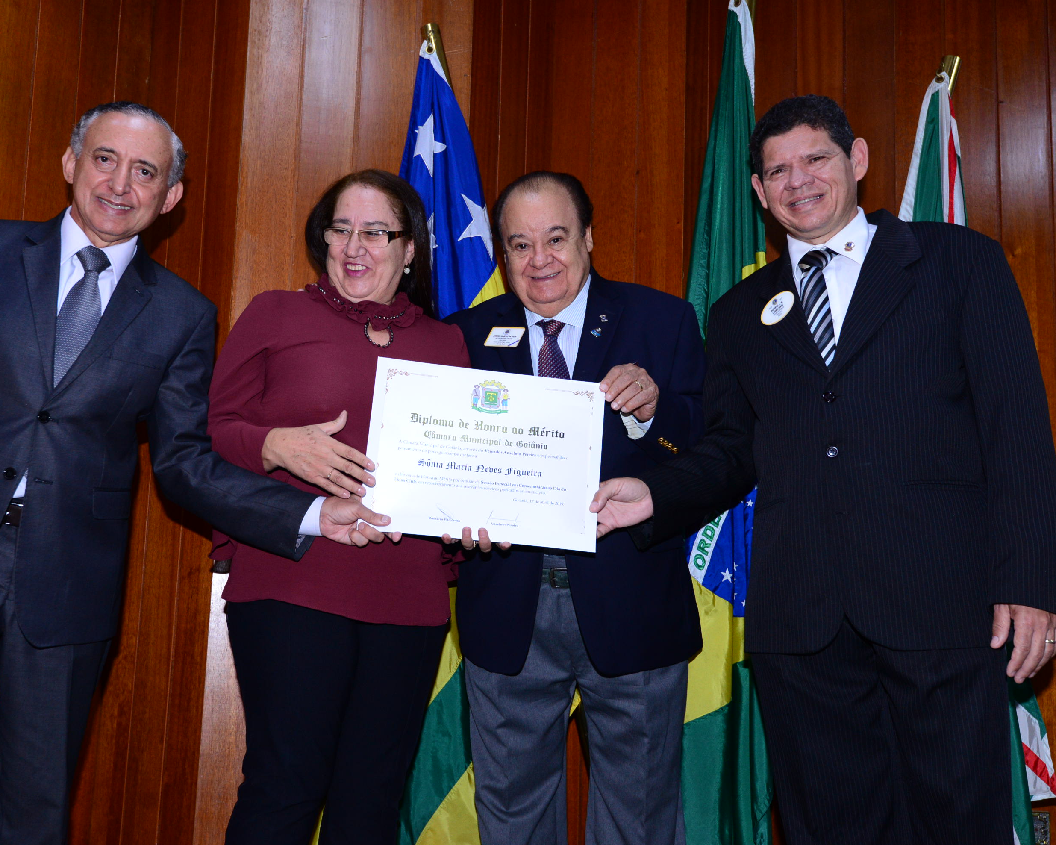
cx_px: 449
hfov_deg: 45.7
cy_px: 422
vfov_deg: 37.3
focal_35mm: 40
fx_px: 1250
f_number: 5.6
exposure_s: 1/125
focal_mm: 35
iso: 1600
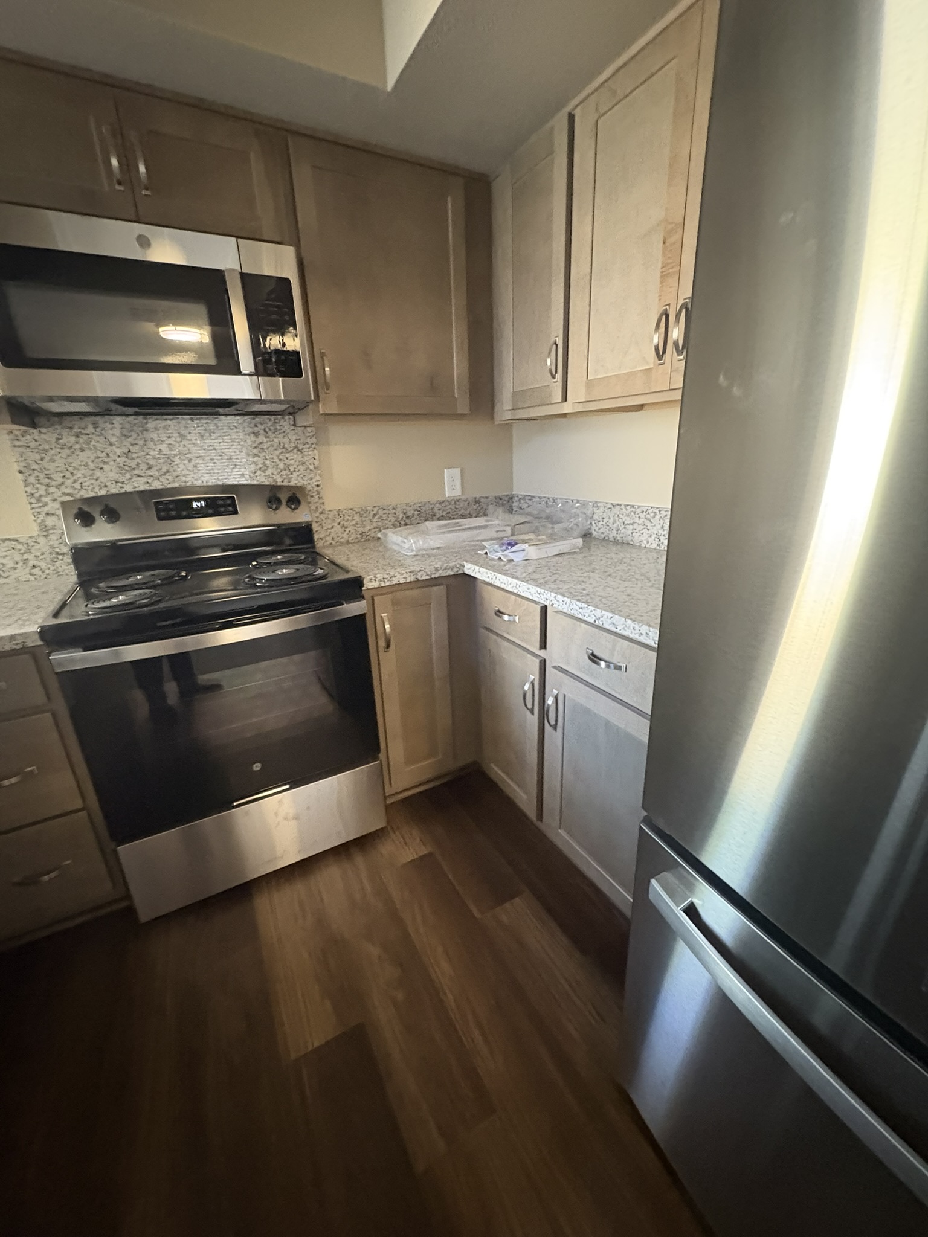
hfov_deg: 85.7
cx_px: 464
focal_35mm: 14
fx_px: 500
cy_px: 618
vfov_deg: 102.1
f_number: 2.2
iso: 1000
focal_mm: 2.22
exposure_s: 1/40
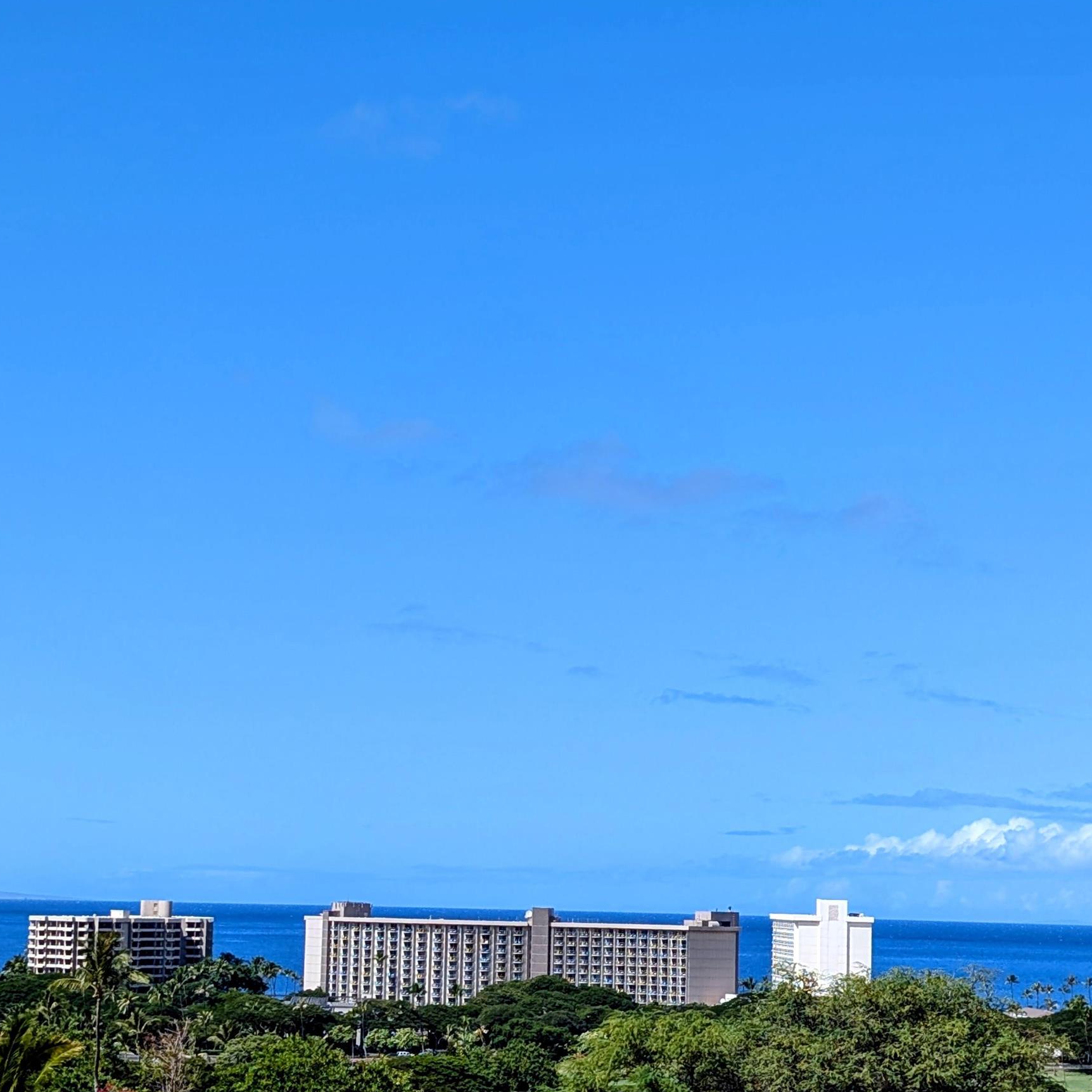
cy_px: 661
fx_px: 2748
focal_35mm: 77
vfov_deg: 22.4
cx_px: 514
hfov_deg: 22.5
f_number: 1.68
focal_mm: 6.9
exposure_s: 1/1385
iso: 22
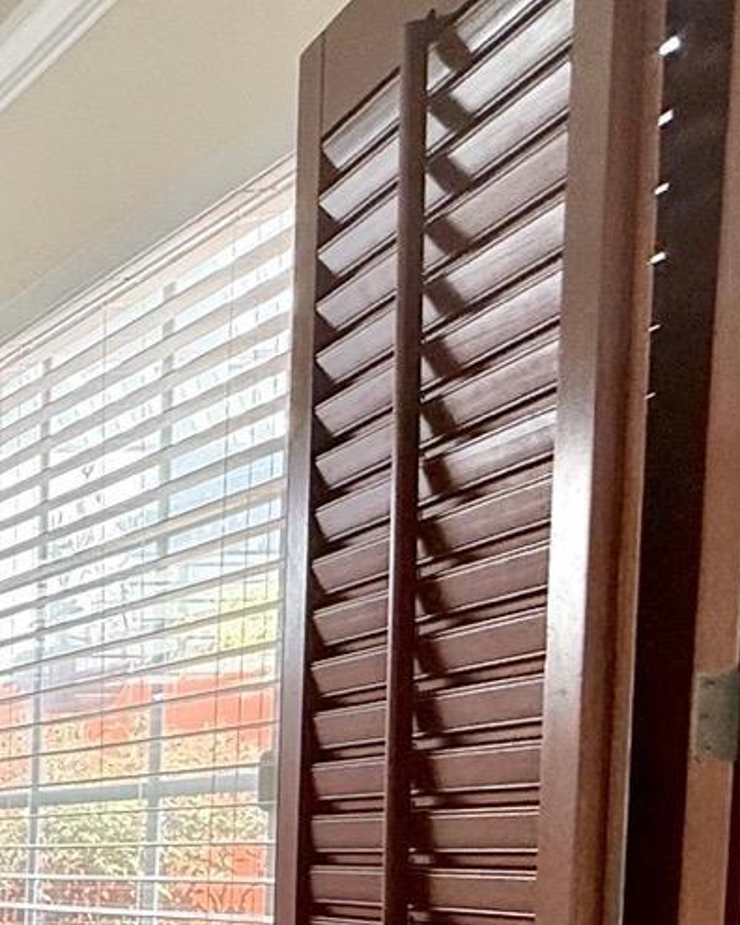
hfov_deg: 17.7
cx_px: -807
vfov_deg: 32.1
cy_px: 957
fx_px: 1451
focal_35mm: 53
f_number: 2.2
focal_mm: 2.22
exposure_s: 1/259
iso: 64
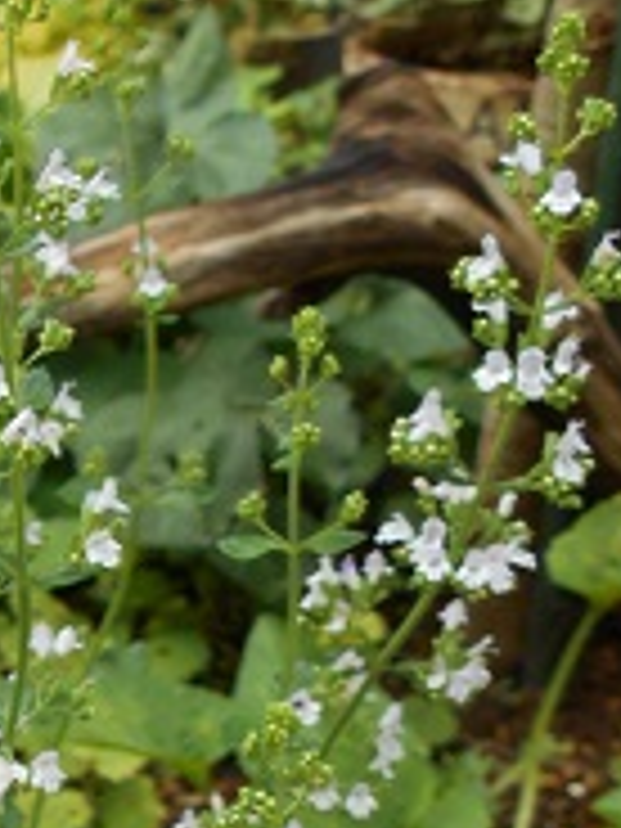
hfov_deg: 19.2
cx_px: -97
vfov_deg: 25.2
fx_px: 1746
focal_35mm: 73
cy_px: 850
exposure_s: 1/160
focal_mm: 4.7
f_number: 3.4
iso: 80
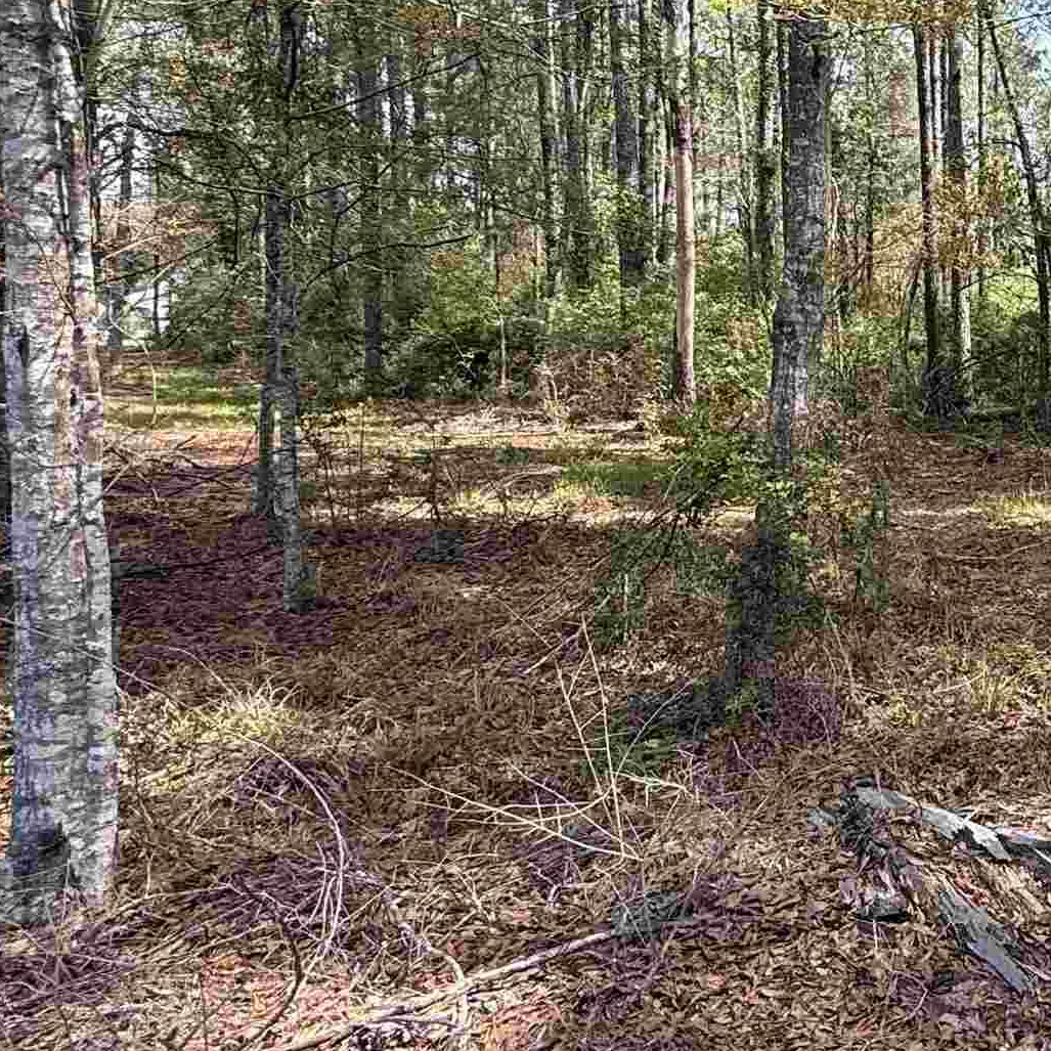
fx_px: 1271
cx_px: 1266
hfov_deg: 35.3
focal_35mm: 37
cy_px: 350
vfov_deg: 44.3
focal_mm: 2.22
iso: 64
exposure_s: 1/430
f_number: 2.2
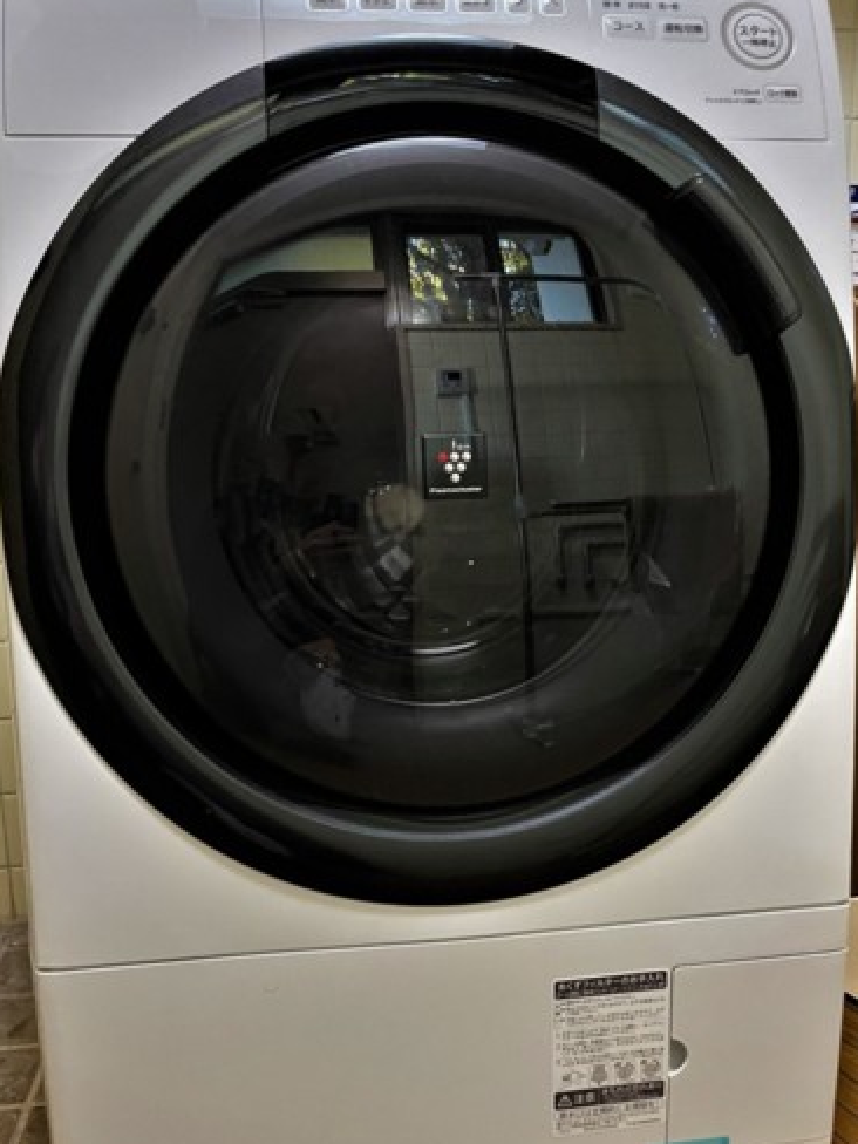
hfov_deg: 44.2
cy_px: 602
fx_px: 1058
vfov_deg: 56.8
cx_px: 413
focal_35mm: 32
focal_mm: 4.2
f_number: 1.6
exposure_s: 1/33
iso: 500
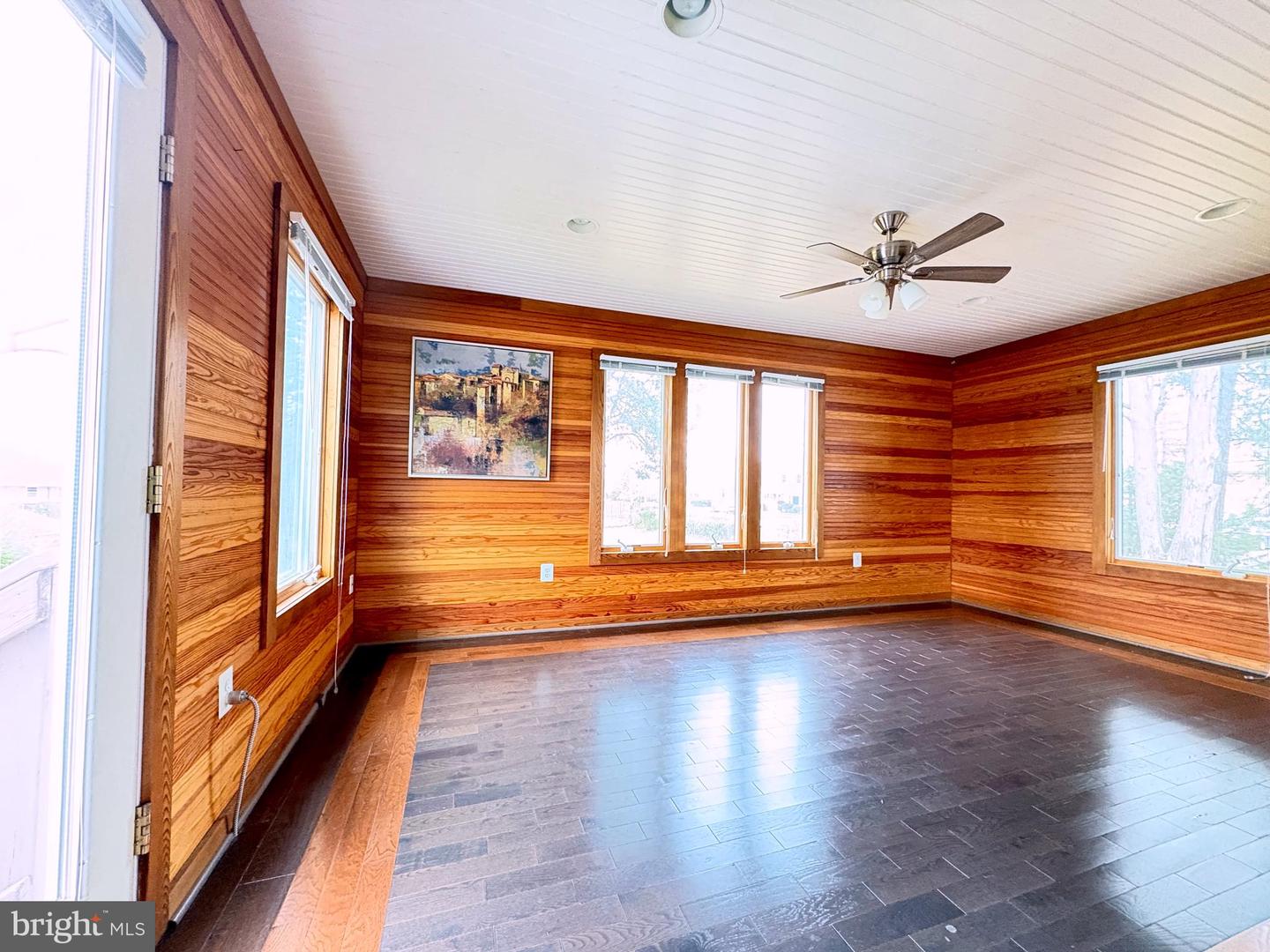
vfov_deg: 85.7
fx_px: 514
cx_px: 635
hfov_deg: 102.1
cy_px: 476
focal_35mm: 14
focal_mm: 2.22
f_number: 2.2
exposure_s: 1/40
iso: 1000
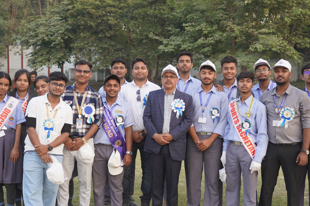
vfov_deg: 26.5
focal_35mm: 51
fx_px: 439
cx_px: 171
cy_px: 118
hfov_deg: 38.8
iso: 160
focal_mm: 42
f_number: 4
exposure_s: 1/160
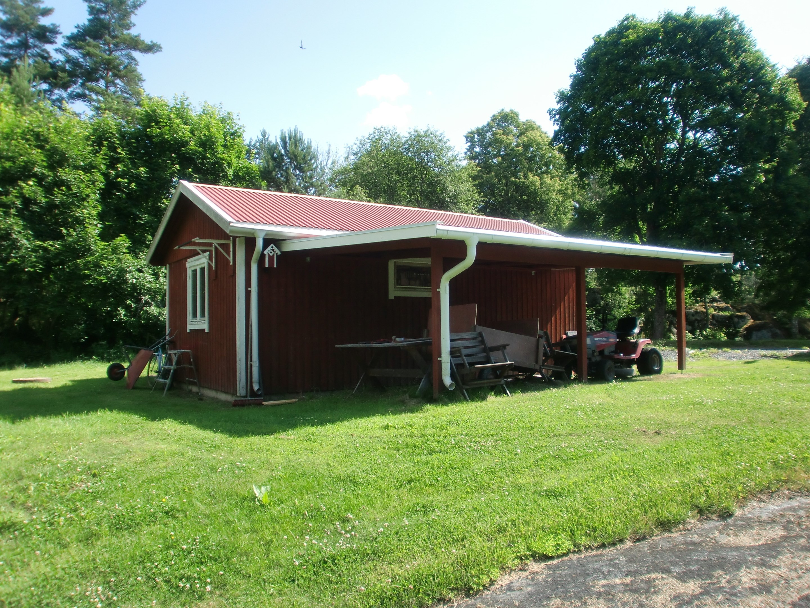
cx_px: 405
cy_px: 304
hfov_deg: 67.3
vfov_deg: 53.1
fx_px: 608
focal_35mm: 26
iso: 64
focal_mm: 4.7
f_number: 2.6
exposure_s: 1/640
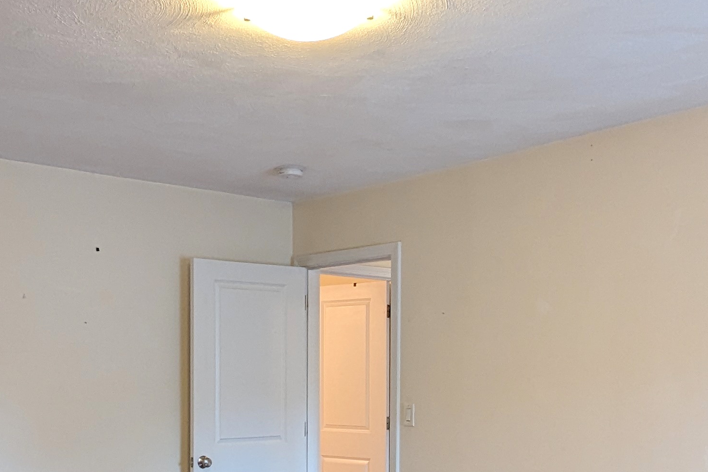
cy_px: 386
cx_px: 330
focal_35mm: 46
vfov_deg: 28.5
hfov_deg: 42.7
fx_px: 905
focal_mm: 2.35
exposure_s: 1/40
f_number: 2.2
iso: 224
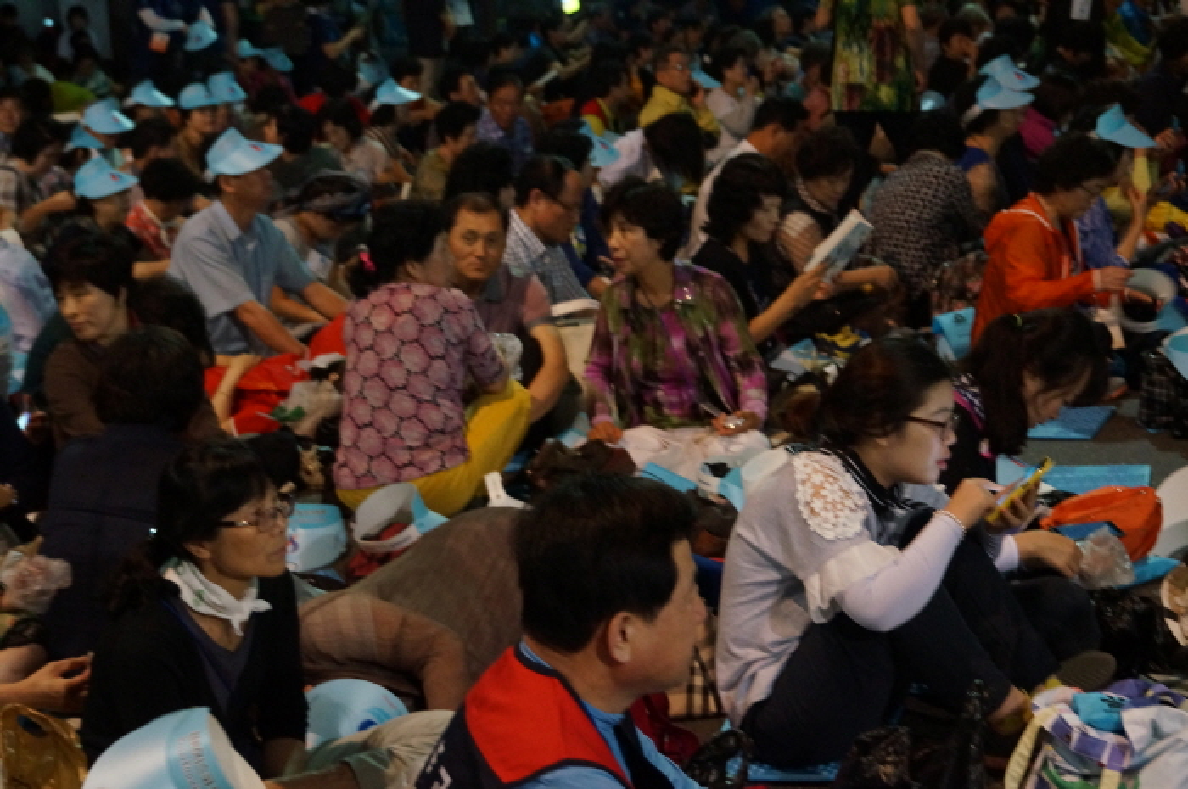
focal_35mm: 66
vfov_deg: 20.6
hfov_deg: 30.5
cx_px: 594
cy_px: 394
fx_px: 2175
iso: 3200
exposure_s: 1/30
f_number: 5
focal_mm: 44
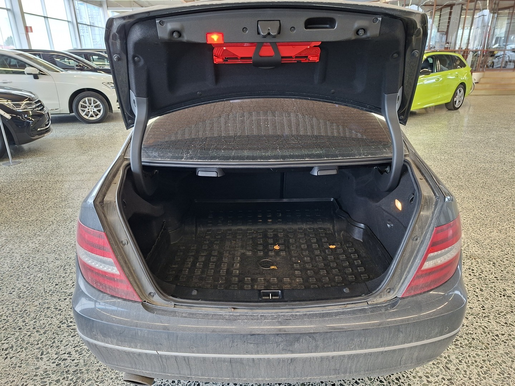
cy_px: 193
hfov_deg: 73.9
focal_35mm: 23
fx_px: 342
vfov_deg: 58.9
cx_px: 258
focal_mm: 5.54
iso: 250
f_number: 1.8
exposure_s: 1/100
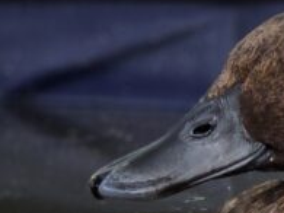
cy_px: 212
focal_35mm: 363
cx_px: 510
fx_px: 2976
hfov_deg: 5.4
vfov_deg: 4.1
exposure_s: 1/120
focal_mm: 7
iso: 100
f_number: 2.4
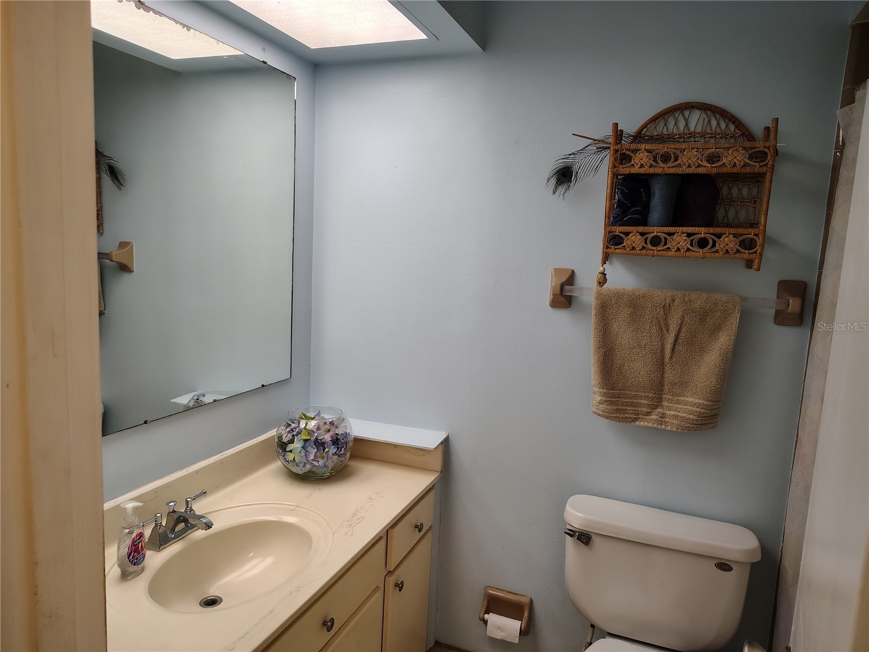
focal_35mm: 24
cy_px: 326
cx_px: 434
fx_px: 602
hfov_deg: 71.6
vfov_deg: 56.8
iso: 802
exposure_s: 1/60
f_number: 1.8
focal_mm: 5.56
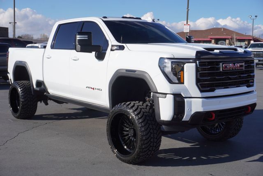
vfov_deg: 29.0
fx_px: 340
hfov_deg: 42.3
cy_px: 88
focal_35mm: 46
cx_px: 132
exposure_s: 1/320
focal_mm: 31
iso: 100
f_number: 9
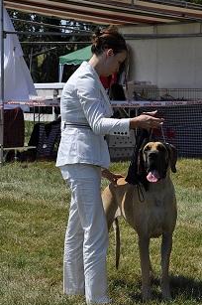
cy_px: 158
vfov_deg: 11.4
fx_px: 1518
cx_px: 123
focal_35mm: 180
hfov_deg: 7.6
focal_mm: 86
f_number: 10
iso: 200
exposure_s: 1/400
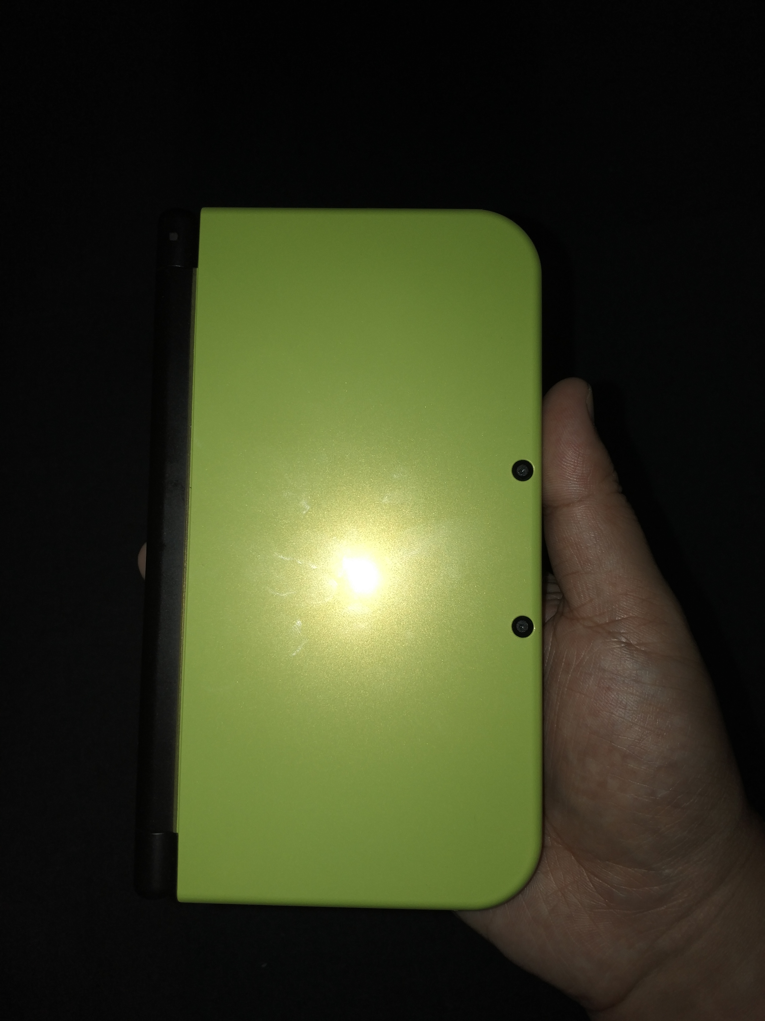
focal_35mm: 27
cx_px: 382
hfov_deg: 51.4
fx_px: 796
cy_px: 510
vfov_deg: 65.3
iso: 125
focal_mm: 4.73
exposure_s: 1/100
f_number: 2.2
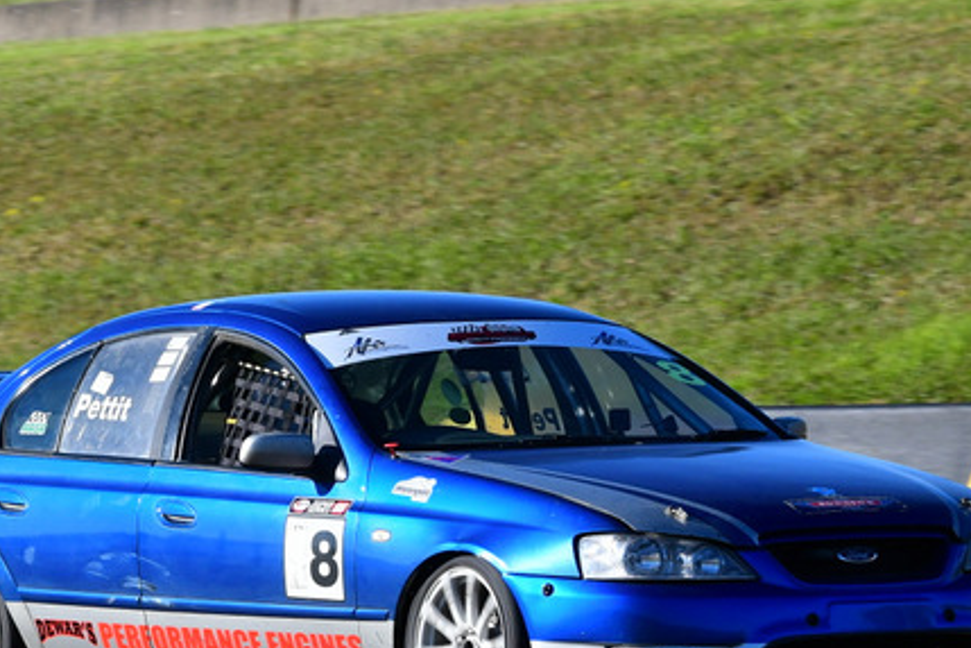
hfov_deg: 3.7
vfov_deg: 2.5
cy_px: 305
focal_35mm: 559
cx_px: 414
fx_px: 15076
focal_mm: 200
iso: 640
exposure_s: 1/640
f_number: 11
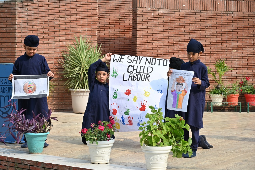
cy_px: 85
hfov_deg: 22.1
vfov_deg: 14.9
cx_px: 128
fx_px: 651
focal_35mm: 92
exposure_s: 1/200
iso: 125
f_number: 8
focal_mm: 92
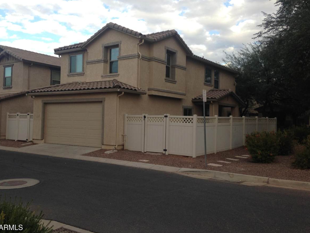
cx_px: 149
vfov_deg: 39.7
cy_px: 112
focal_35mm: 36
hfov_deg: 51.3
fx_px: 322
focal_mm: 4.12
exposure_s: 1/296
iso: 50
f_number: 2.4
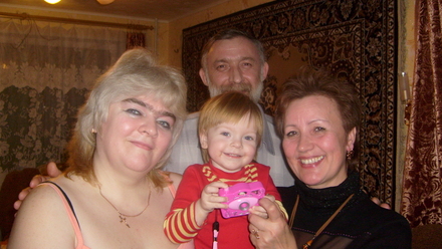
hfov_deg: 51.6
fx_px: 457
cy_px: 111
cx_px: 218
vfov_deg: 30.5
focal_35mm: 39
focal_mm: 5.8
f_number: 2.8
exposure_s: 1/45
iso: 100
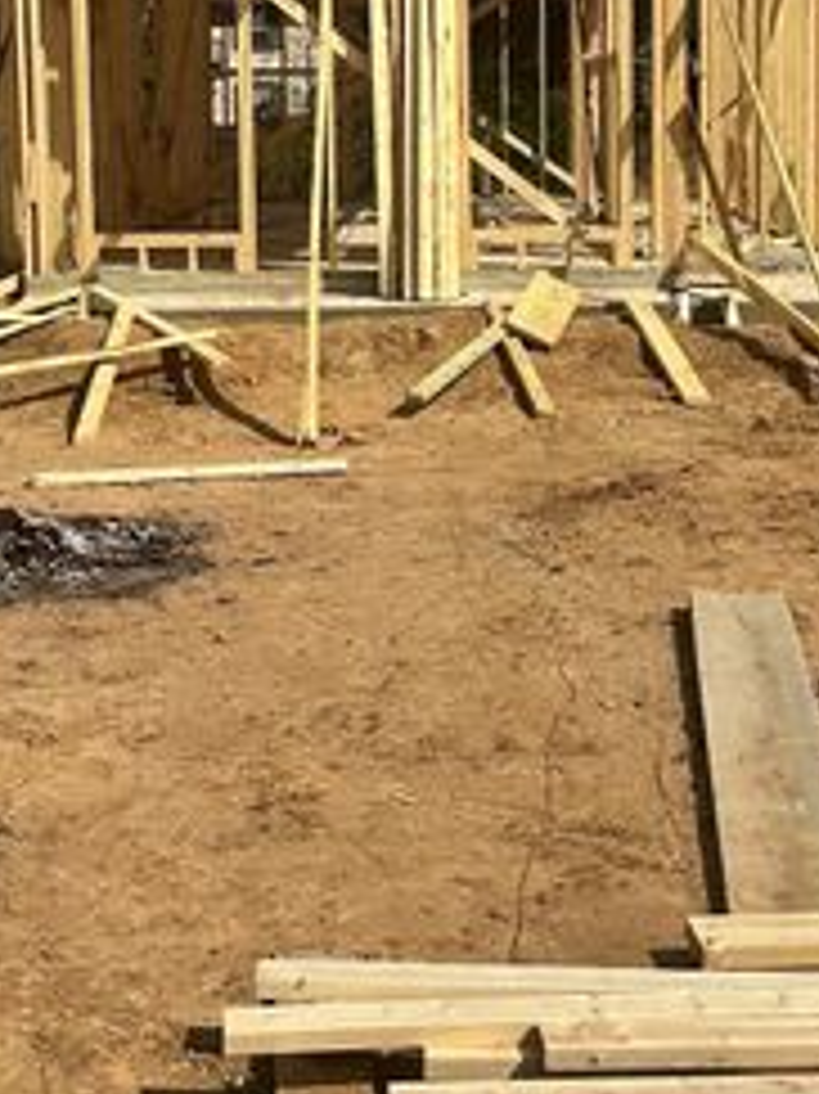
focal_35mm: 66
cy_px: 259
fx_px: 2084
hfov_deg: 22.2
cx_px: 464
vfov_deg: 28.9
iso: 80
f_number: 1.78
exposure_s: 1/8929
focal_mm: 6.86
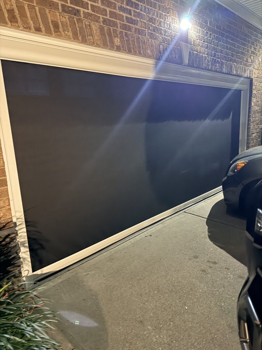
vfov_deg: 71.6
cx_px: 131
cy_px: 175
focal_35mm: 24
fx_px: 242
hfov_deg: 56.8
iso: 1600
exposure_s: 1/24
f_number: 1.78
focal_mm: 6.76
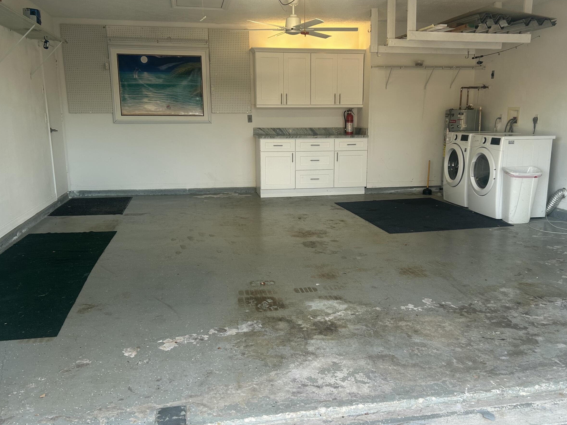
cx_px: 303
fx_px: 541
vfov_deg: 42.9
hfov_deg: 55.3
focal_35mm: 33
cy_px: 236
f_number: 1.5
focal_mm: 5.7
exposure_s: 1/120
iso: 32
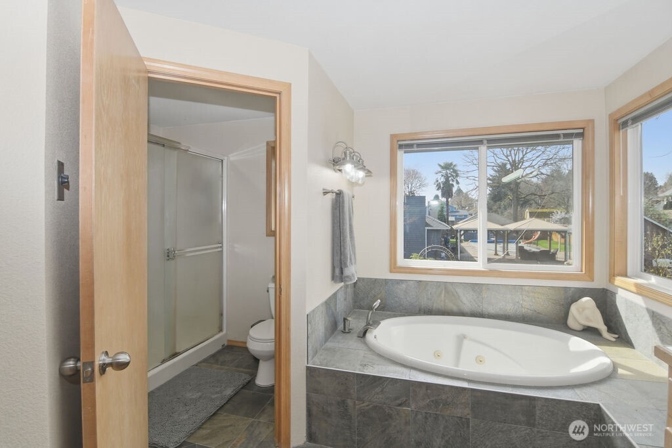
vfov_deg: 73.7
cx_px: 336
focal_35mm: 16
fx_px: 299
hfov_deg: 96.8
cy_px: 224
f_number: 10
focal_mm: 11
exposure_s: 1/30
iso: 320
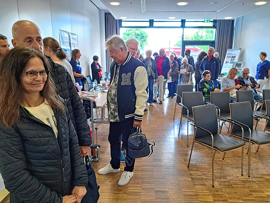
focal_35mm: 24
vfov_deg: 56.8
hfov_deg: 71.6
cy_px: 102
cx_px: 135
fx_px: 187
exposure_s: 1/50
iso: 200
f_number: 1.8
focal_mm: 5.23
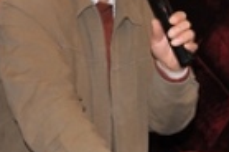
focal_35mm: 125
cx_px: 280
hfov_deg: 15.8
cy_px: 2
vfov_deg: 10.8
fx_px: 793
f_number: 3.8
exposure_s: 1/60
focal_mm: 21
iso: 400
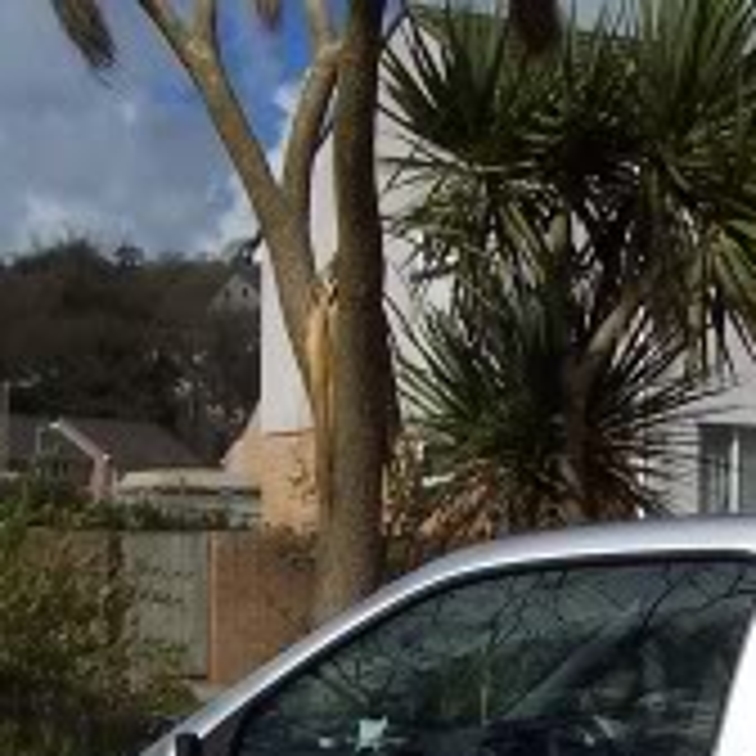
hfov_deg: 17.4
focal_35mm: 99
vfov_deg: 17.1
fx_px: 2446
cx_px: 630
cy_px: 781
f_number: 5.6
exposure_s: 1/1000
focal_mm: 5.6
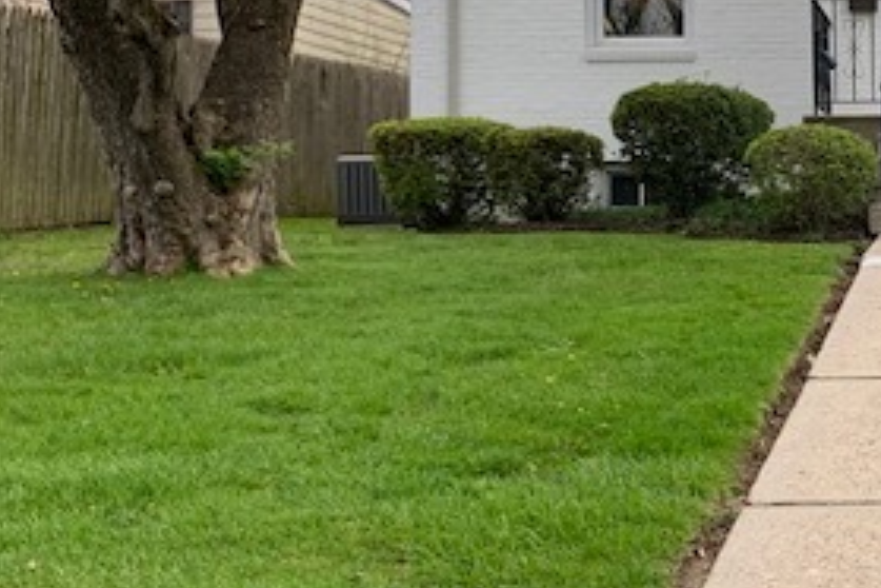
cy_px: 237
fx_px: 1517
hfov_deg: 29.4
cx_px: 954
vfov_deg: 21.9
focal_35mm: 62
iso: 32
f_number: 1.8
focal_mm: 4.25
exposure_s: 1/122
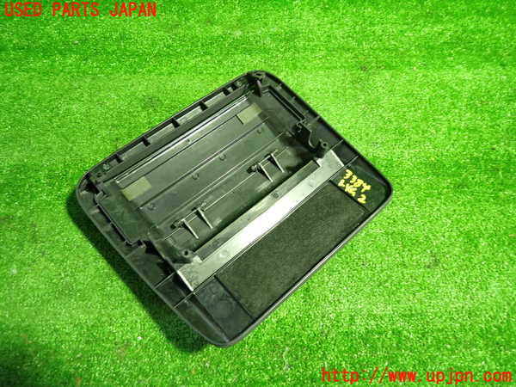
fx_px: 373
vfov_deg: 54.9
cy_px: 194
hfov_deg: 69.4
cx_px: 258
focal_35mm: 25
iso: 500
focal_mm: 4.5
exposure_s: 1/30
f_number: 2
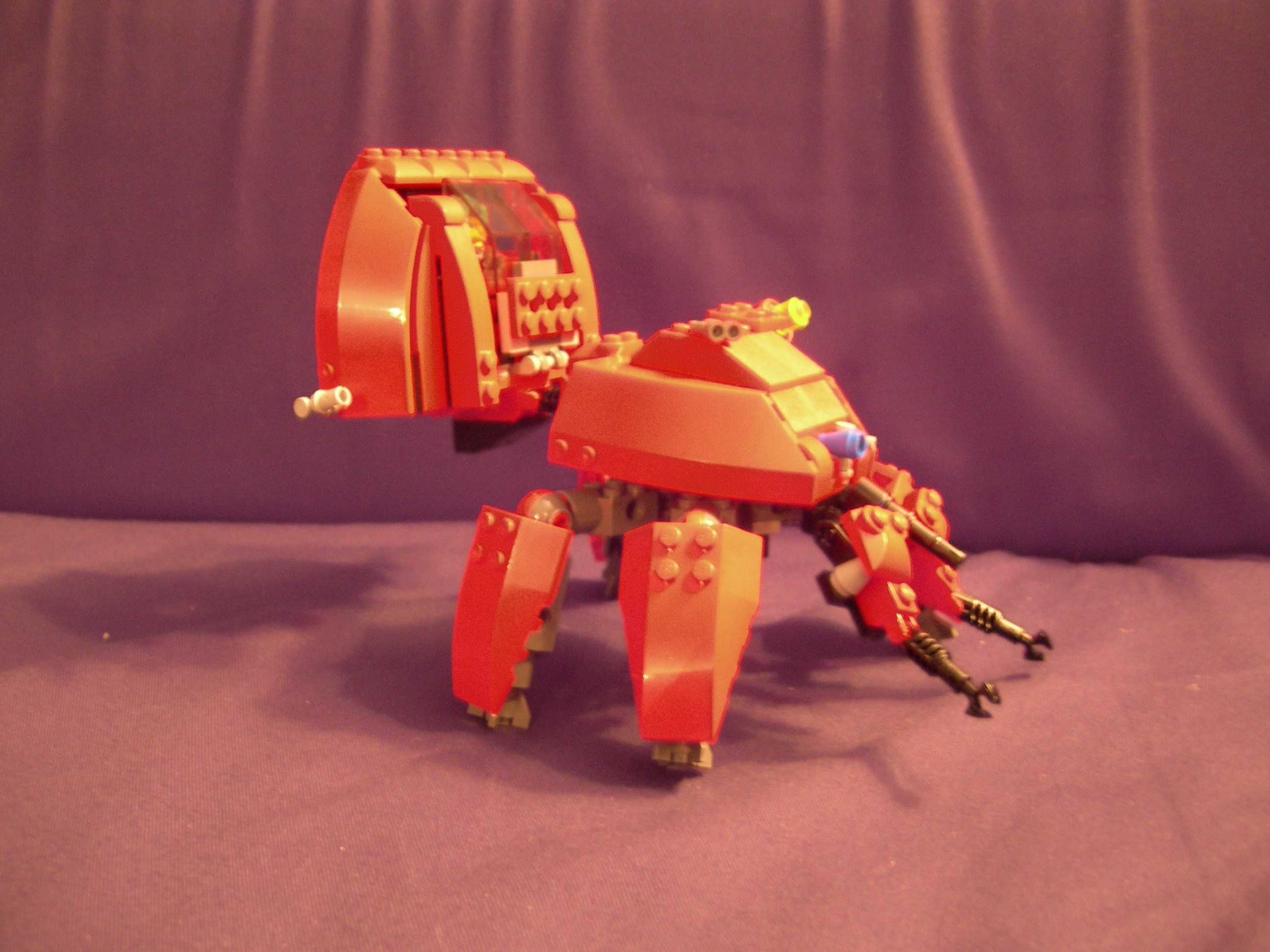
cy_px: 476
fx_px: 1394
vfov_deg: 37.7
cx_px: 635
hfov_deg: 49.0
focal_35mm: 38
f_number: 2.8
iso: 200
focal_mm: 7.8
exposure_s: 1/3.5
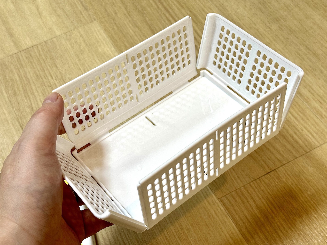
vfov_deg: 30.3
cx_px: 164
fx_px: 453
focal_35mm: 48
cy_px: 122
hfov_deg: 39.7
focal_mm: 6.76
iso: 100
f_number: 1.78
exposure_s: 1/101
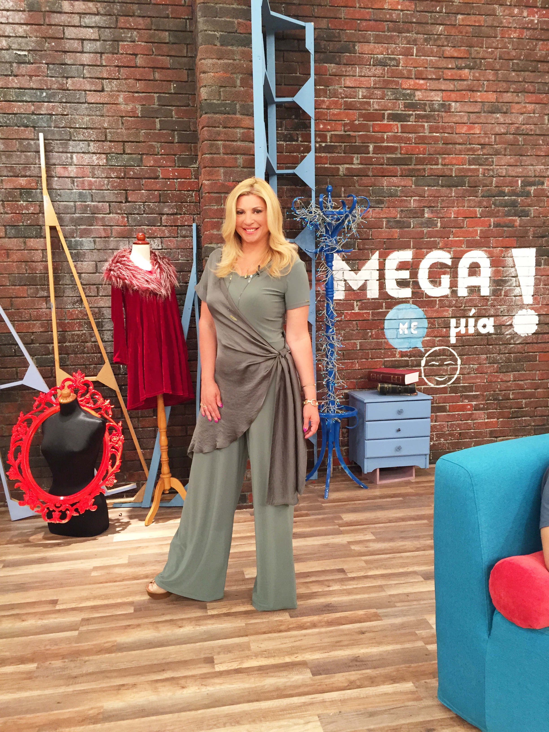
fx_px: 613
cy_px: 366
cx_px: 274
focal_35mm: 29
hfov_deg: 48.2
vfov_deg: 61.7
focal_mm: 4.15
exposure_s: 1/30
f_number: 2.2
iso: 50
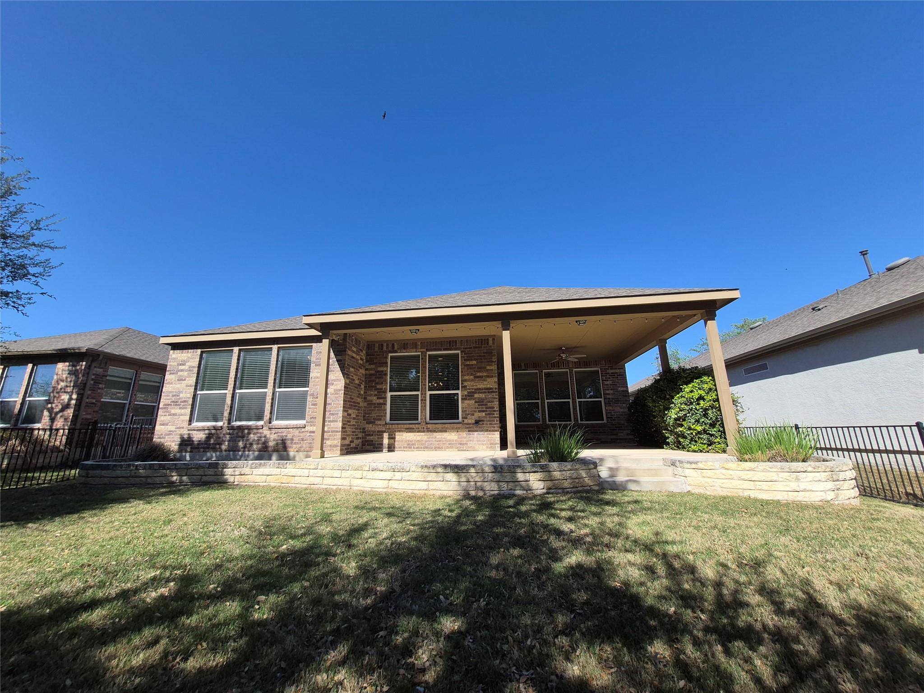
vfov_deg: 89.9
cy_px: 346
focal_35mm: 13
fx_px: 347
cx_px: 462
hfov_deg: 106.2
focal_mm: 1.74
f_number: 2.2
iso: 64
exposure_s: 1/1996
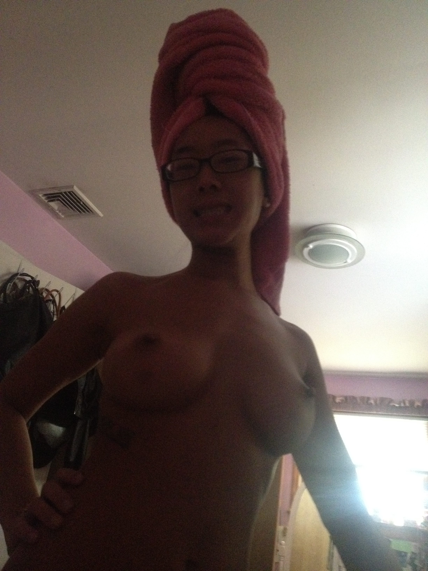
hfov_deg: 40.7
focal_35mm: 35
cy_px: 286
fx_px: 577
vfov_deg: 52.6
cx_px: 214
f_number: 2.4
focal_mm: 4.28
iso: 640
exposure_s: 1/15
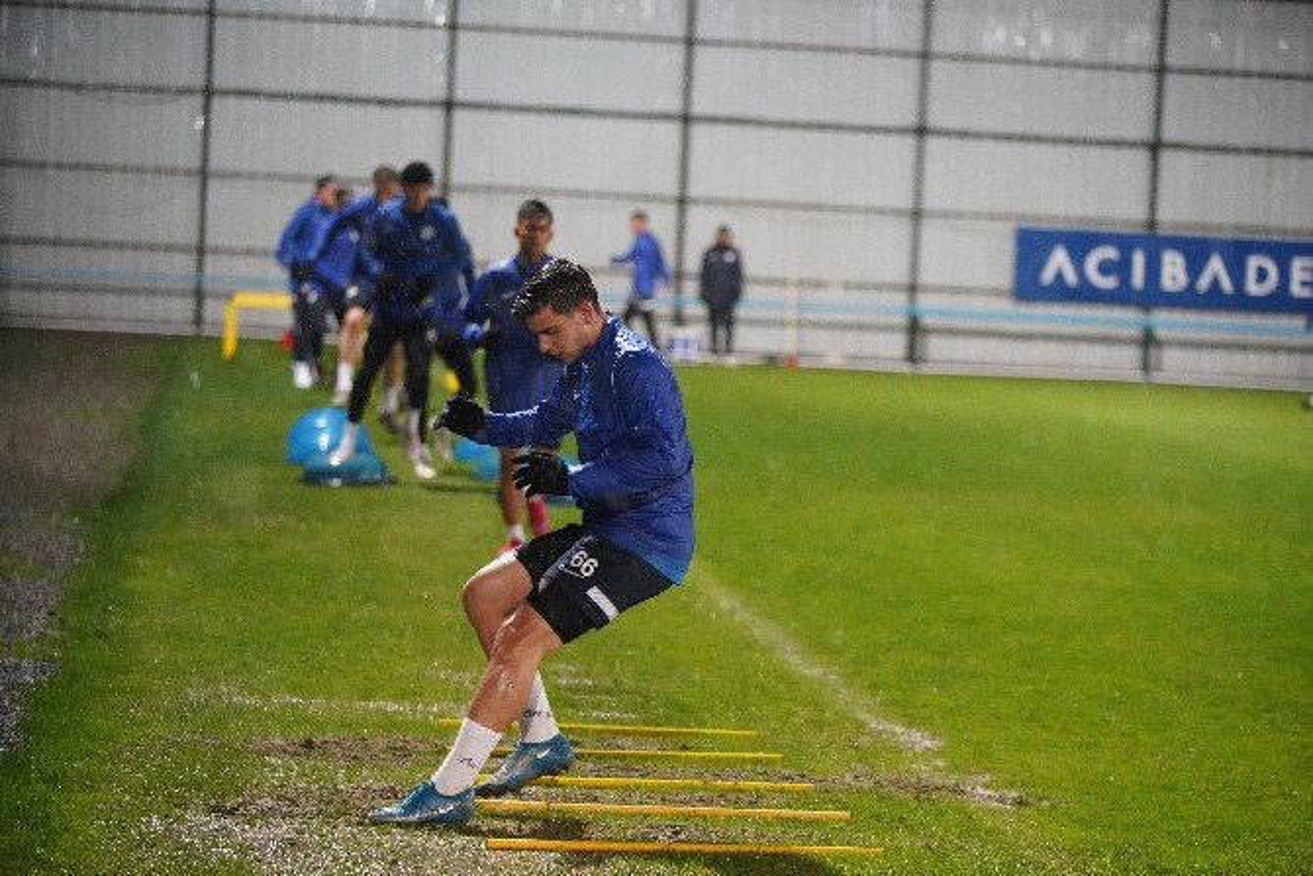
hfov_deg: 16.6
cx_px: 656
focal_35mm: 123
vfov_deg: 11.2
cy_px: 438
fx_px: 4487
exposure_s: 1/400
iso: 6400
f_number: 2.8
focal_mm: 123
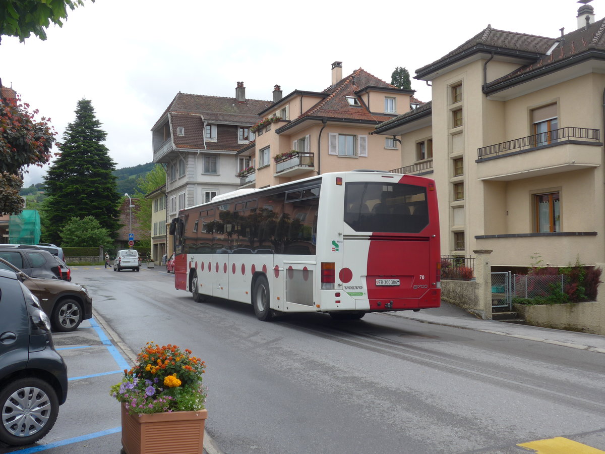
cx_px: 302
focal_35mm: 39
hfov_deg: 47.9
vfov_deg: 36.8
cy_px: 227
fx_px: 682
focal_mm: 8
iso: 80
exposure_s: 1/1000
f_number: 2.8
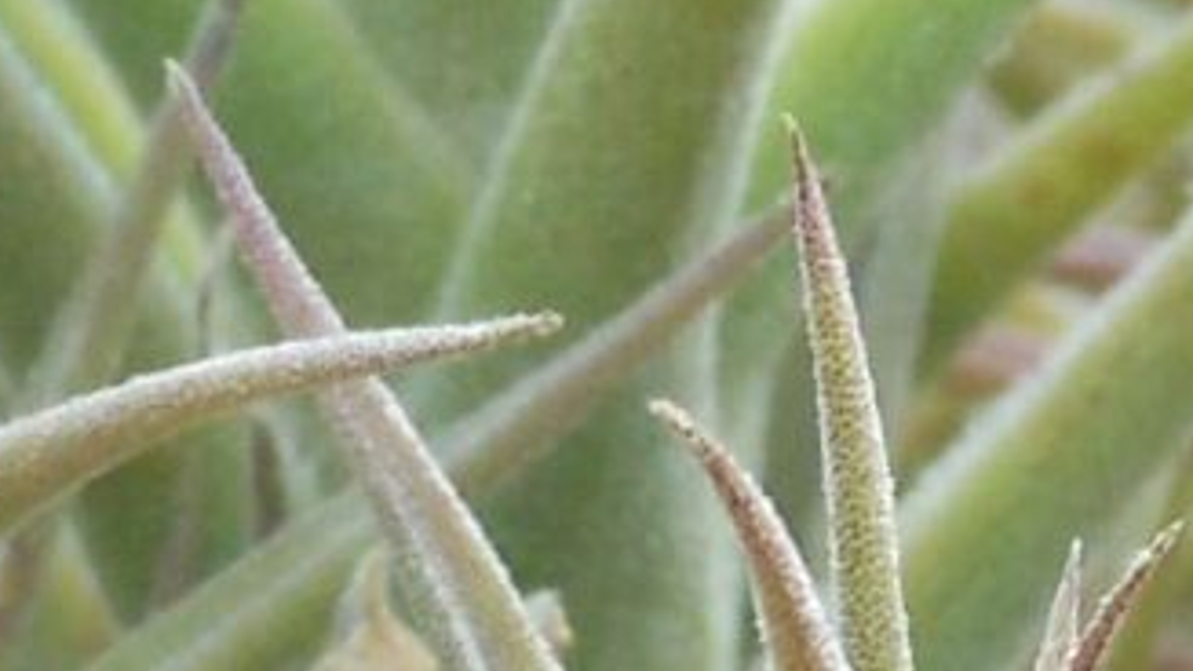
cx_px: 1521
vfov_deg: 3.6
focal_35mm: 333
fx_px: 10535
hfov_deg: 6.4
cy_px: 904
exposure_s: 1/80
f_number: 4.3
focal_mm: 6.9
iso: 80
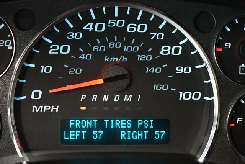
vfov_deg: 20.1
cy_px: 82
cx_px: 122
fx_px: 463
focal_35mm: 68
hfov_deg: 29.6
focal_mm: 34
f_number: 4.5
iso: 12800
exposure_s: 1/40
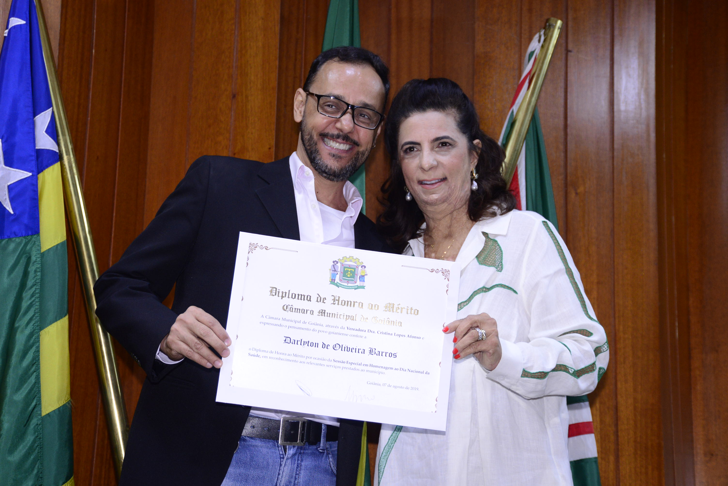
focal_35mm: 66
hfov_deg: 30.5
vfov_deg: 20.6
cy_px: 243
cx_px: 364
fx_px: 1335
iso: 2000
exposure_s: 1/60
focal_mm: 66
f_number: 5.3
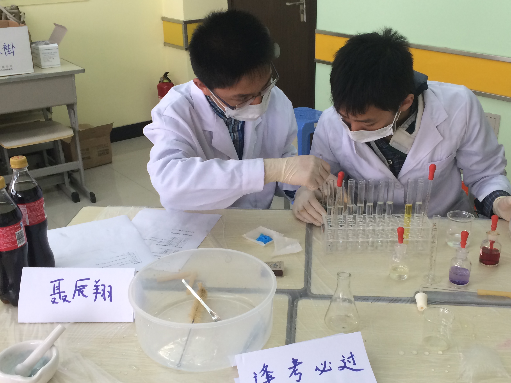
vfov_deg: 34.3
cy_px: 206
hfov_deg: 44.8
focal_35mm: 42
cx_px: 266
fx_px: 620
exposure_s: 1/33
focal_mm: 4.12
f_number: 2.2
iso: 50
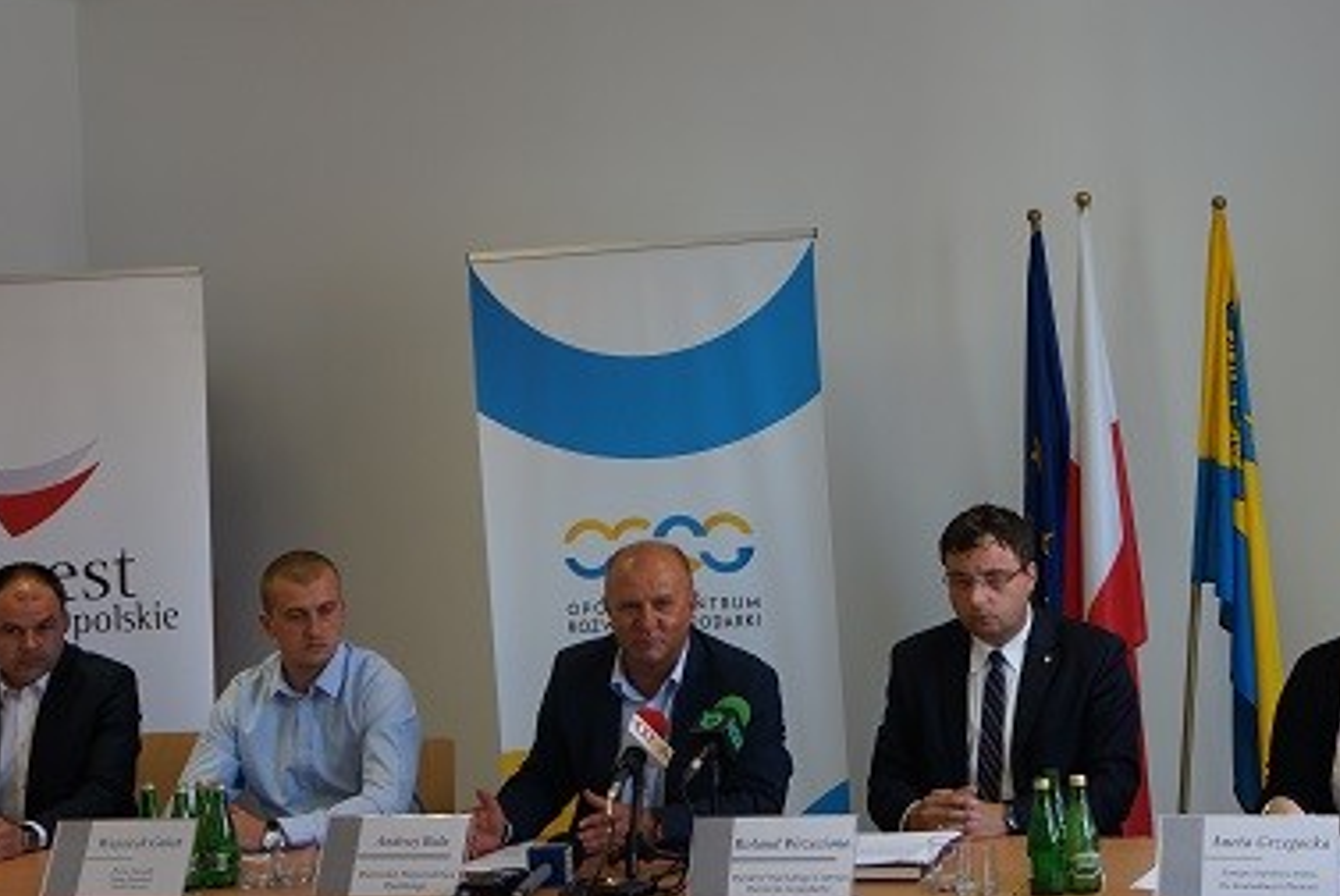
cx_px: 849
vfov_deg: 21.9
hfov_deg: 32.2
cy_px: 320
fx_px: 2309
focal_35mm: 62
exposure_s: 1/60
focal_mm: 26
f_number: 4
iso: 200
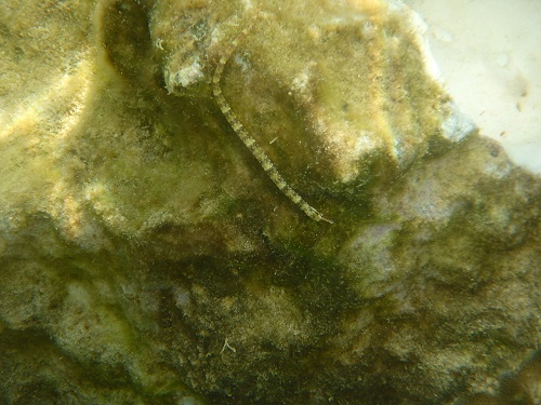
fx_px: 813
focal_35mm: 52
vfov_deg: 28.0
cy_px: 202
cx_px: 270
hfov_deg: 36.8
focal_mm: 9.4
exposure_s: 1/400
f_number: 5
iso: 125
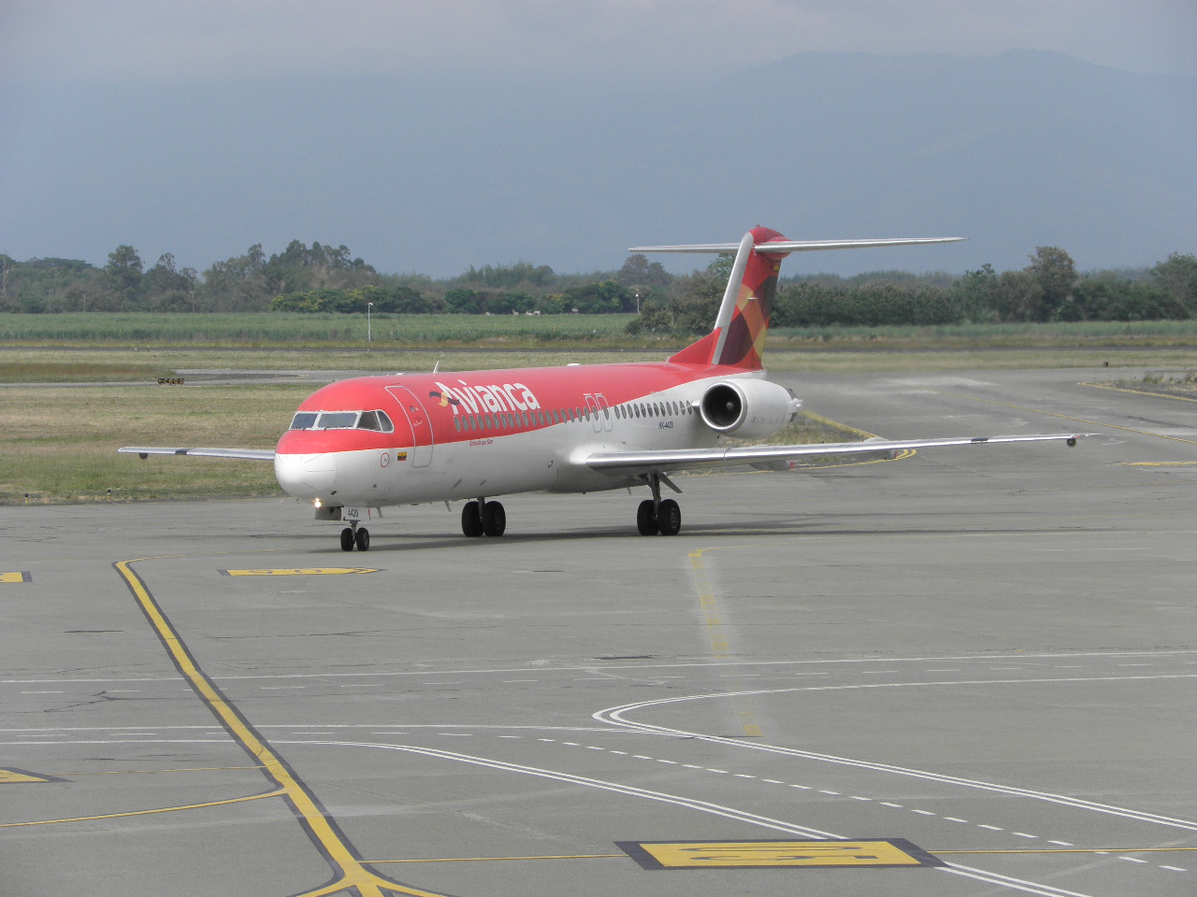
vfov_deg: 6.3
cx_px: 598
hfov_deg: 8.4
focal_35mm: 237
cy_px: 448
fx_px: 8195
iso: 64
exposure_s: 1/320
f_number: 5.6
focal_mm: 42.26
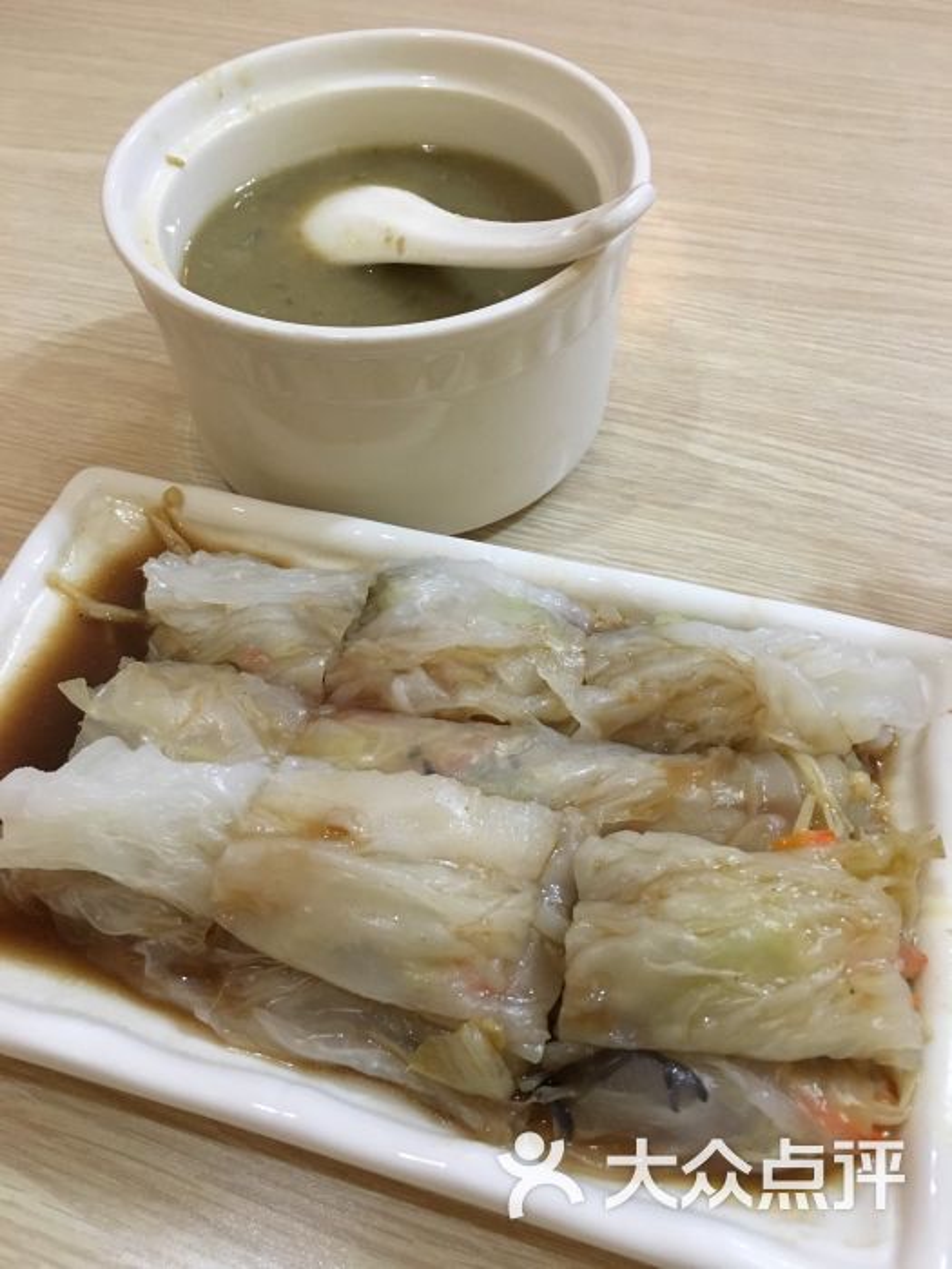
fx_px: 1063
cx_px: 476
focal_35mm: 29
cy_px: 634
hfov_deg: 48.2
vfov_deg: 61.7
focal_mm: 4.15
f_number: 2.2
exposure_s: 1/33
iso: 200
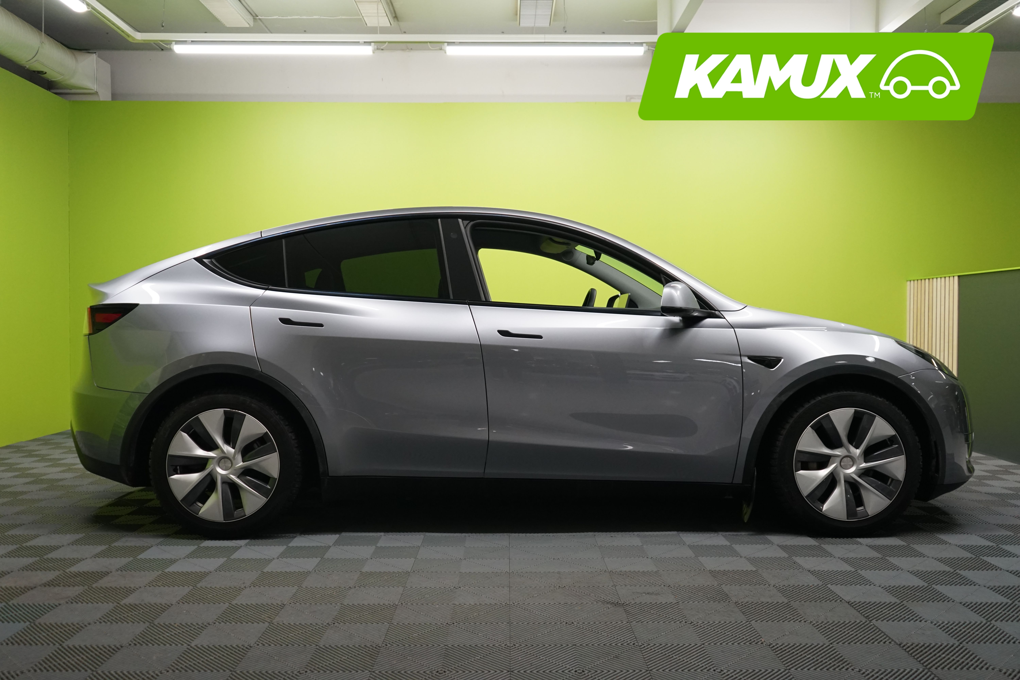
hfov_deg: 61.9
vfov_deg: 43.6
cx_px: 510
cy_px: 340
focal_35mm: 30
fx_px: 850
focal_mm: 30
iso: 1600
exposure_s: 1/50
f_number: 4
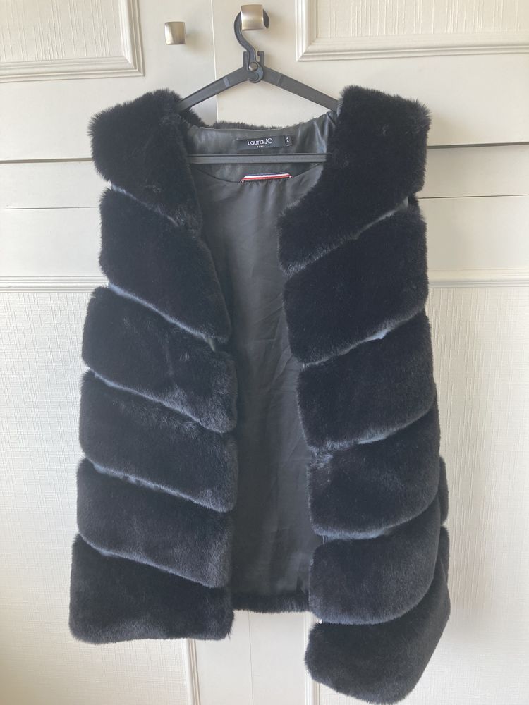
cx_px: 264
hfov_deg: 49.7
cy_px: 352
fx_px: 571
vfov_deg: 63.4
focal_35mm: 28
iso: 64
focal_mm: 3.99
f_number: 1.8
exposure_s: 1/121
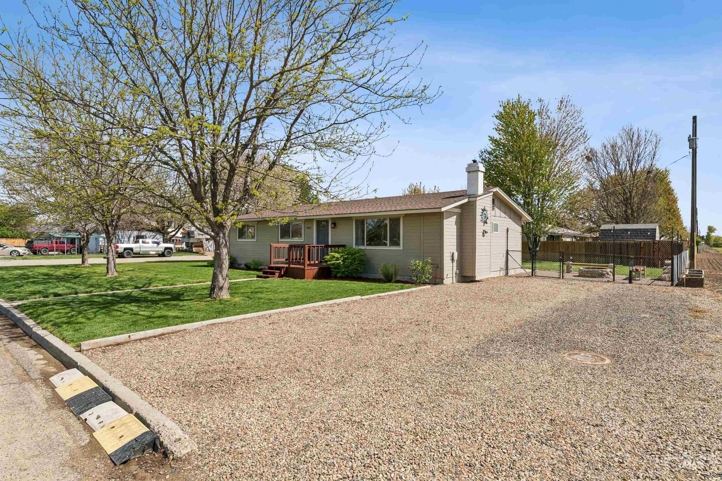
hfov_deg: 86.6
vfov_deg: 64.3
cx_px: 361
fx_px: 383
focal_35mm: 19
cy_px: 240
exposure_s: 1/320
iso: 400
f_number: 13
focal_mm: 19.1
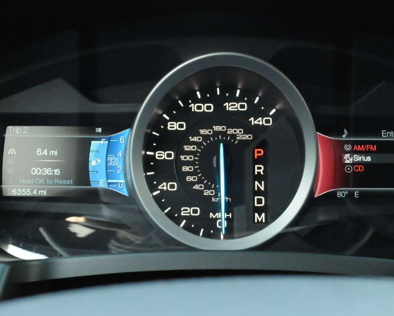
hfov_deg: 36.7
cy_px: 128
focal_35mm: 51
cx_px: 199
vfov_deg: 29.6
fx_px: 595
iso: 2500
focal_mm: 18
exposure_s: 1/320
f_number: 3.5
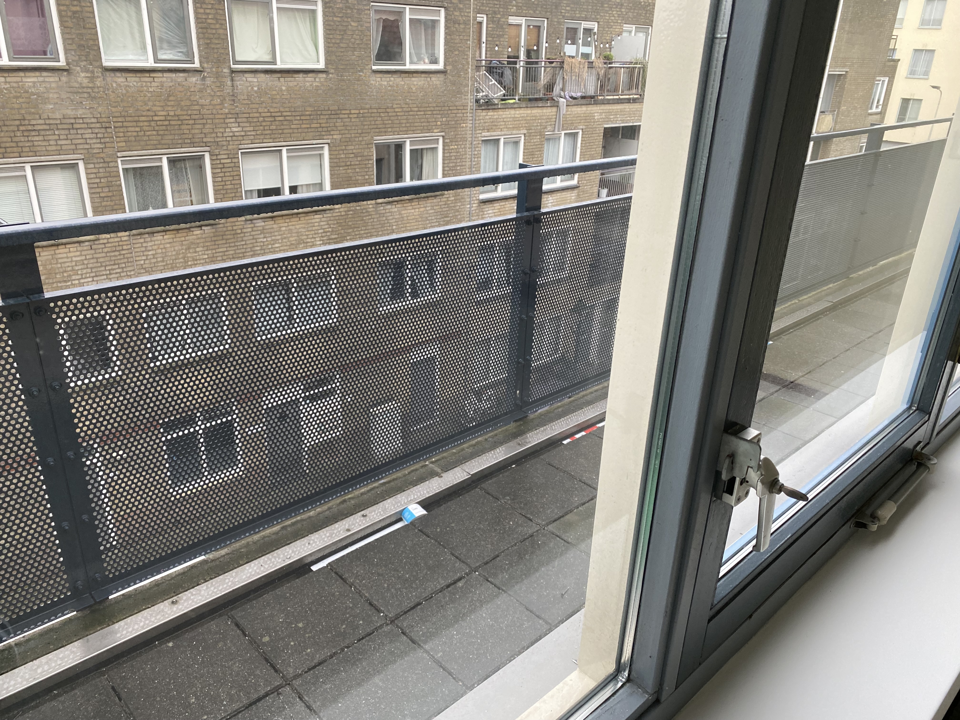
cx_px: 480
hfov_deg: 67.3
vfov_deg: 53.1
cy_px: 360
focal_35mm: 26
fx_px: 721
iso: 125
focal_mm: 4.25
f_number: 1.8
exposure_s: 1/118
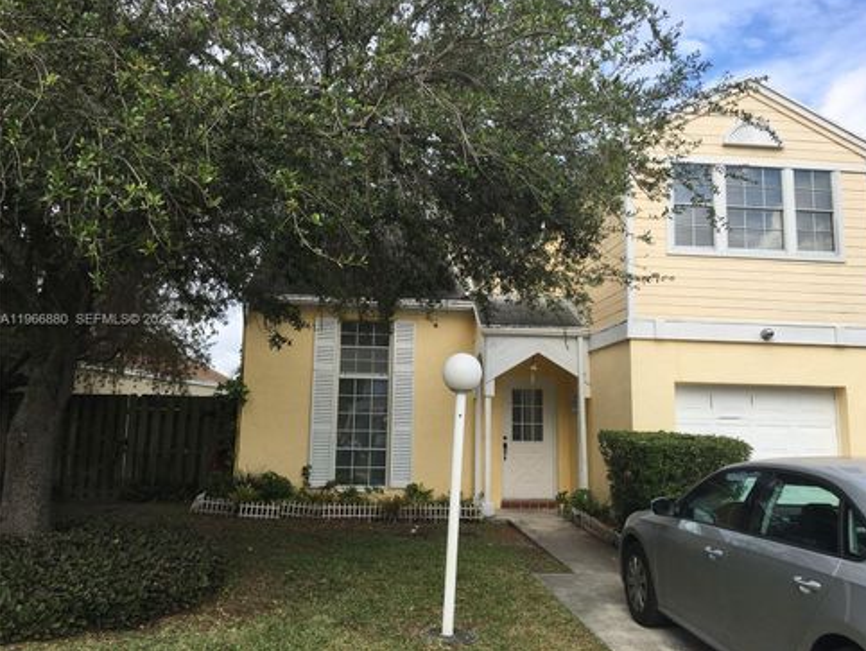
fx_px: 751
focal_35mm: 30
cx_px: 446
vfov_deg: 46.8
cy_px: 320
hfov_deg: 59.9
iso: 25
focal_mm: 4.15
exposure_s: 1/950
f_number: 2.2
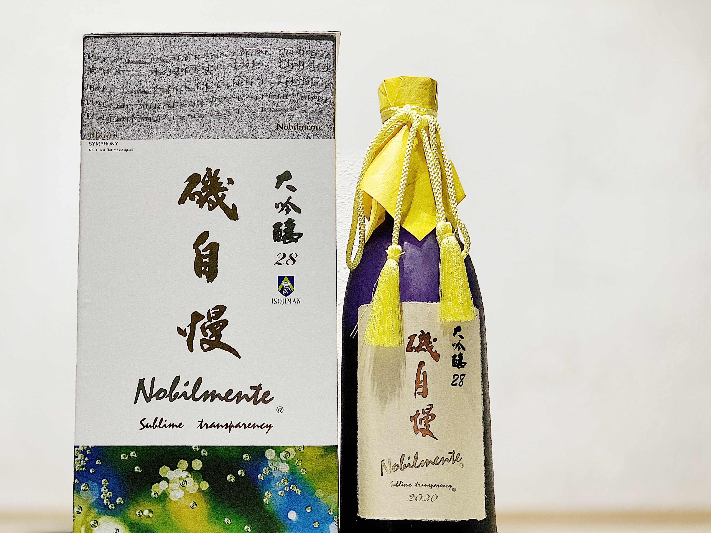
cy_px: 273
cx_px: 282
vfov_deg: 22.9
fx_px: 1315
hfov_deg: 30.2
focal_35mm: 64
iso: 100
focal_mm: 6
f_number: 2.4
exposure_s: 1/100
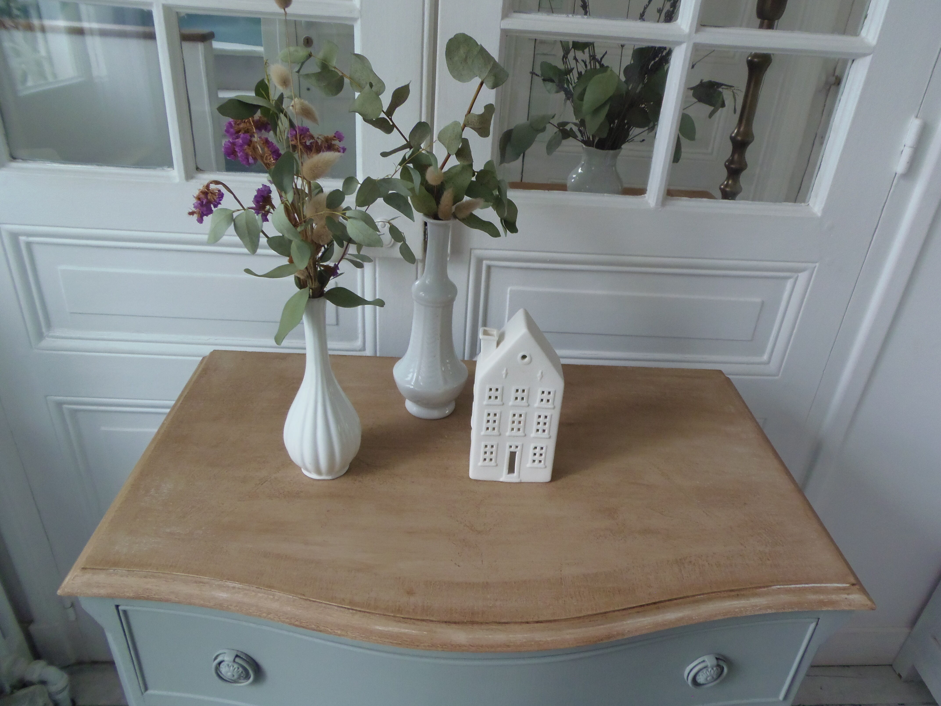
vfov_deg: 56.8
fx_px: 652
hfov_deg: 71.6
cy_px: 353
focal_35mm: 24
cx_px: 470
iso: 160
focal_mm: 4.3
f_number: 2.9
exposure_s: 1/30
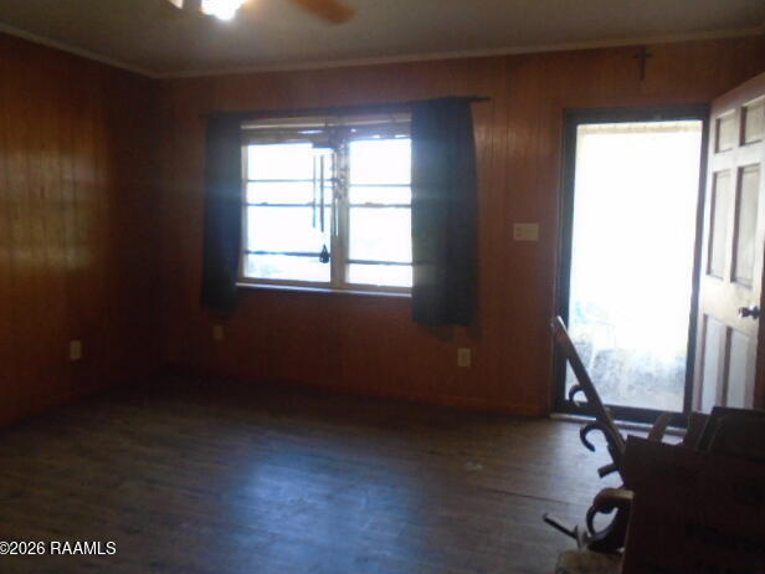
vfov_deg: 51.3
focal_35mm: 27
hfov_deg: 65.3
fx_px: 597
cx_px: 387
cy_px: 277
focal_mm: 4.6
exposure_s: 1/60
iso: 500
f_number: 3.2
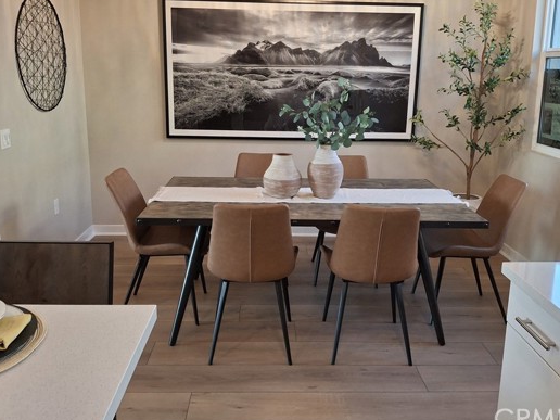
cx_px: 282
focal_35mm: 31
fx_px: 502
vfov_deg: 45.3
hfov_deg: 58.4
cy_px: 174
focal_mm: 4.69
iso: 160
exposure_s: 1/120
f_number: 1.8
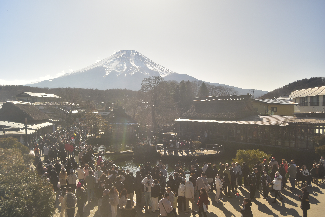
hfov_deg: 24.6
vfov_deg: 16.6
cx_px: 162
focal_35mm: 82
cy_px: 108
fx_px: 745
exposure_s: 1/200
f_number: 8
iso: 100
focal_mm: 55
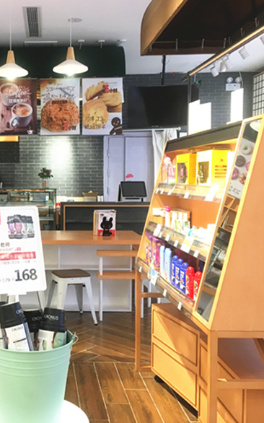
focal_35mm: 42
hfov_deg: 29.3
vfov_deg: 47.2
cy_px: 207
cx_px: 27
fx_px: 484
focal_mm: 4.15
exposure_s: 1/33
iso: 50
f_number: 2.2
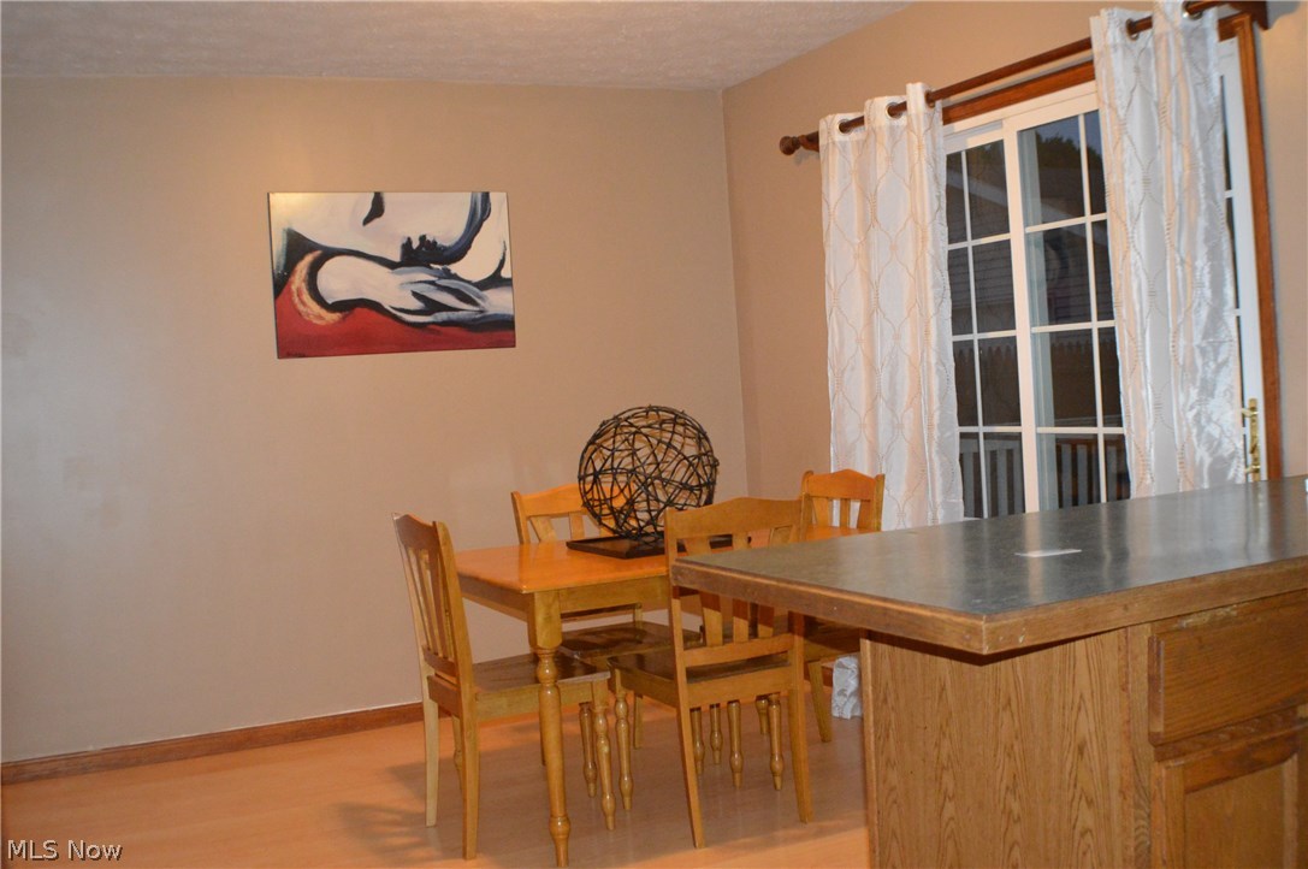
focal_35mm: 48
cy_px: 434
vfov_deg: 28.0
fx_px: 1742
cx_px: 654
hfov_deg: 41.2
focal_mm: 32
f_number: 4.8
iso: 3200
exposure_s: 1/60
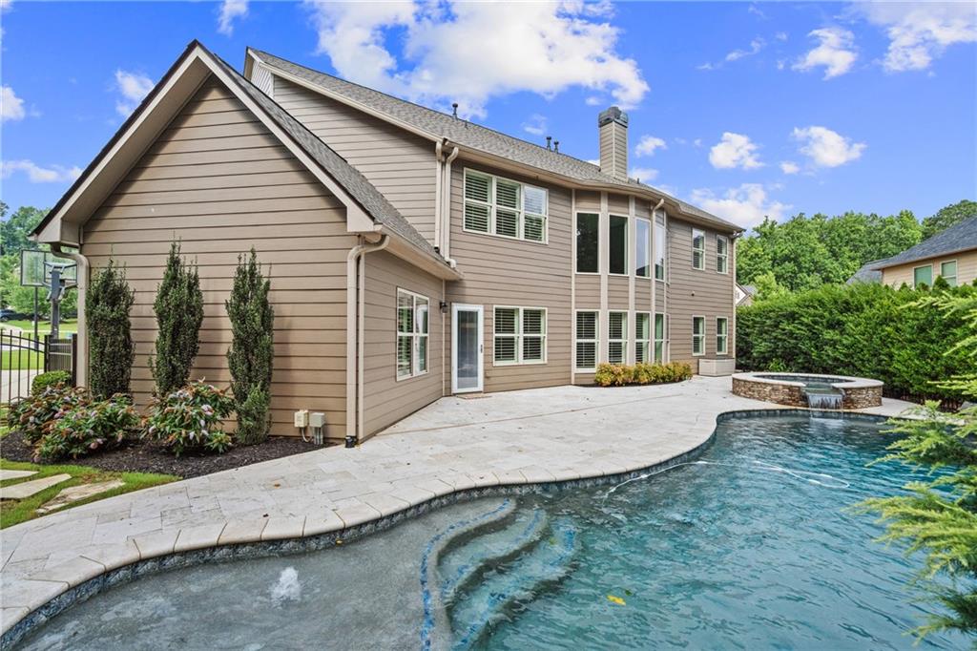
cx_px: 488
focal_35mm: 16
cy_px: 326
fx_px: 434
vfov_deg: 73.7
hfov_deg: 96.8
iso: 1250
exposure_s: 1/1600
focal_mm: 16
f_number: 6.3
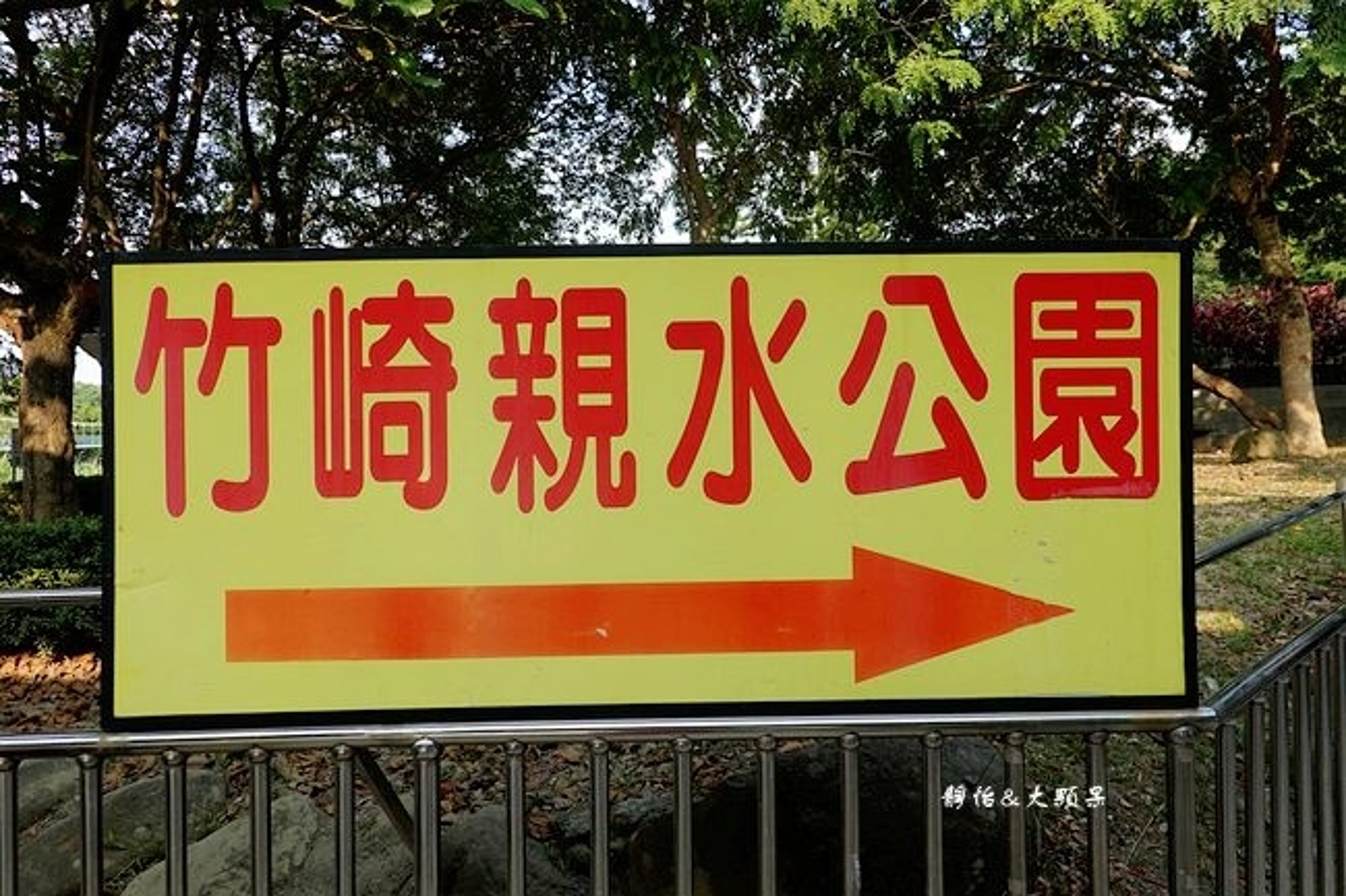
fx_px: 897
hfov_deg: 73.8
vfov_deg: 53.1
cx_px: 673
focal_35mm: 24
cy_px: 448
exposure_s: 1/250
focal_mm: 9
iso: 125
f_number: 4
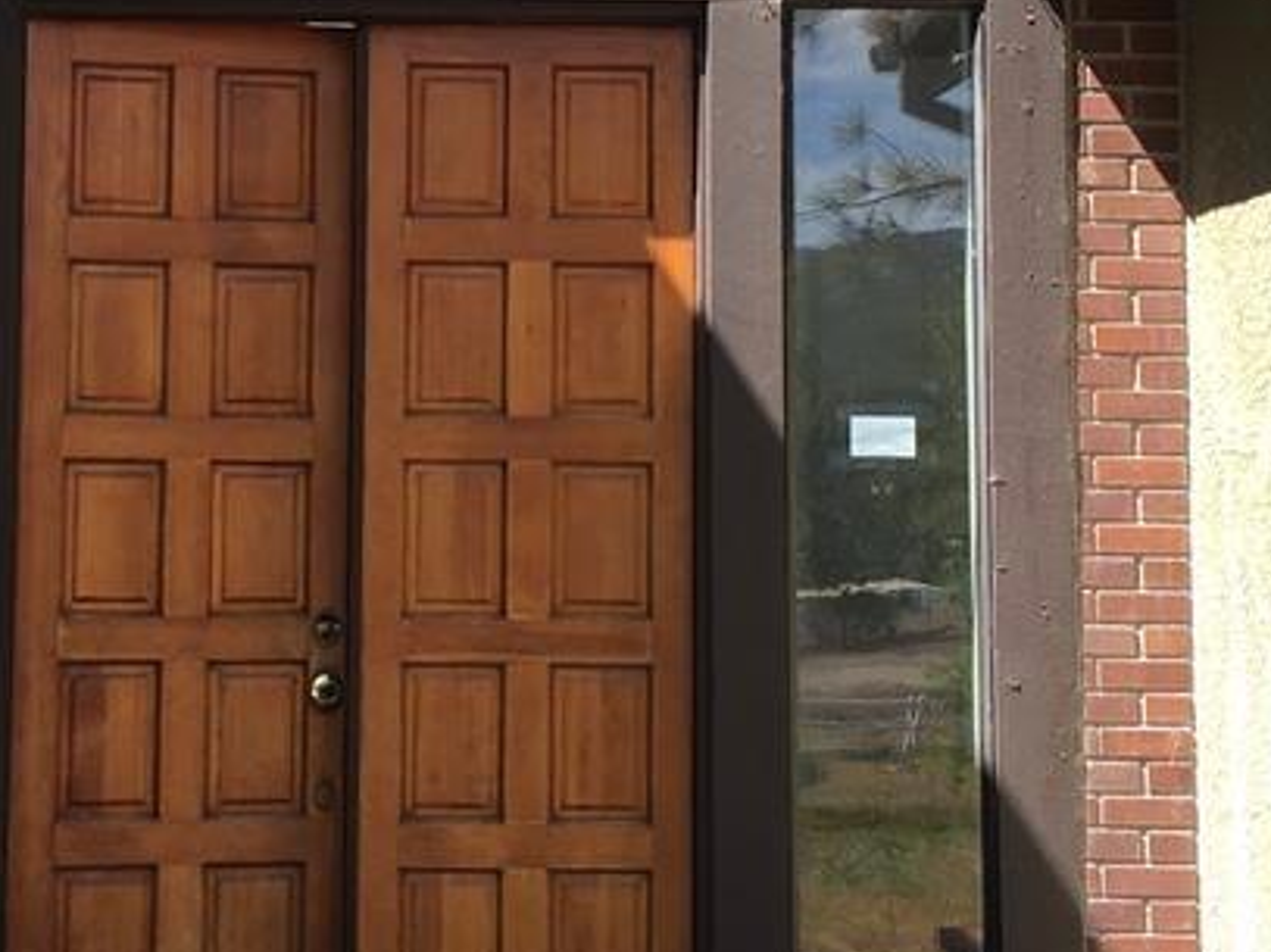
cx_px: 497
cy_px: 225
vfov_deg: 20.0
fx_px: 2680
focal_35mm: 73
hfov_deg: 26.6
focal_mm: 4.15
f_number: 2.2
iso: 25
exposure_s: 1/379
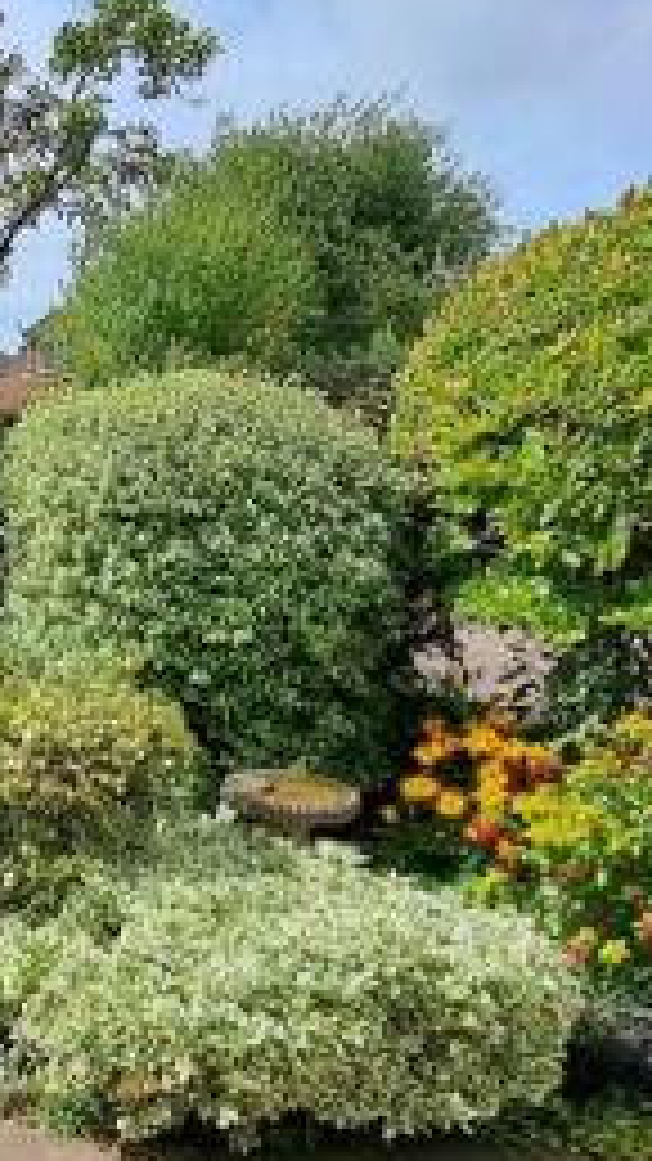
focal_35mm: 32
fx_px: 984
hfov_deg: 33.0
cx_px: -29
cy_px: 650
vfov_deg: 60.8
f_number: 2.2
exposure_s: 1/1953
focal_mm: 1.74
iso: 50
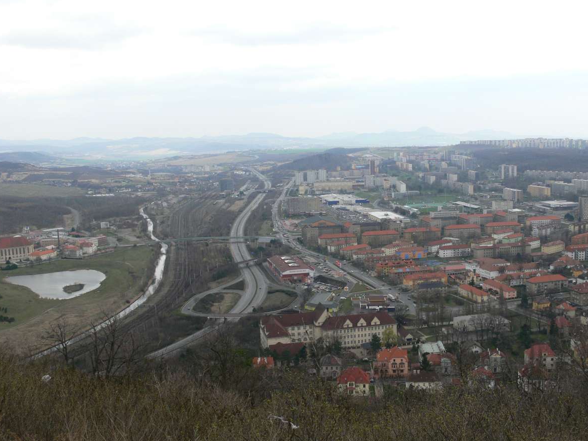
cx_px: 322
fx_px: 662
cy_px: 241
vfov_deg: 36.8
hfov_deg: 47.8
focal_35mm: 39
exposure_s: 1/100
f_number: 4.5
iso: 100
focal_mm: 7.4
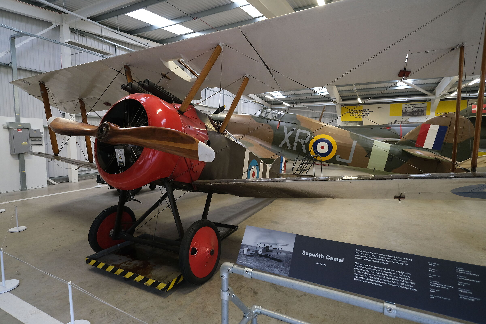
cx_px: 243
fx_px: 243
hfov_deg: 90.0
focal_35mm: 18
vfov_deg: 67.4
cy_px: 162
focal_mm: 12
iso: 1000
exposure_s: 1/100
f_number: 2.8
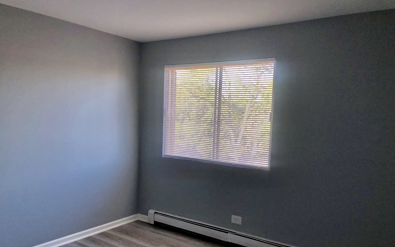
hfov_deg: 62.9
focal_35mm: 30
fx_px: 323
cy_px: 149
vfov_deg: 41.6
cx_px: 197
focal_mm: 3.99
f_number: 1.8
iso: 20
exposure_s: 1/125
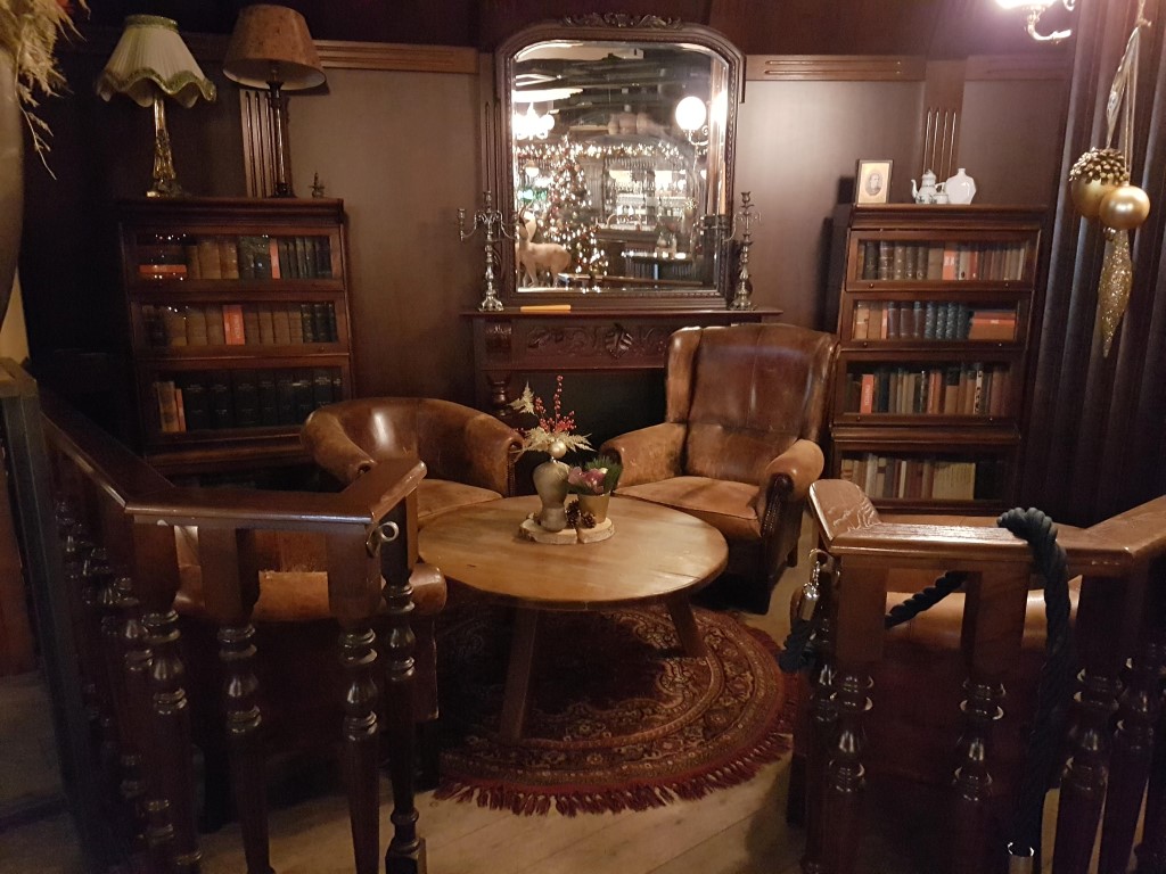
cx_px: 583
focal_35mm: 26
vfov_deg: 53.1
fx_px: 876
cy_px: 437
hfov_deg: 67.3
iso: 1250
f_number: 1.7
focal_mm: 4.2
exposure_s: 1/10
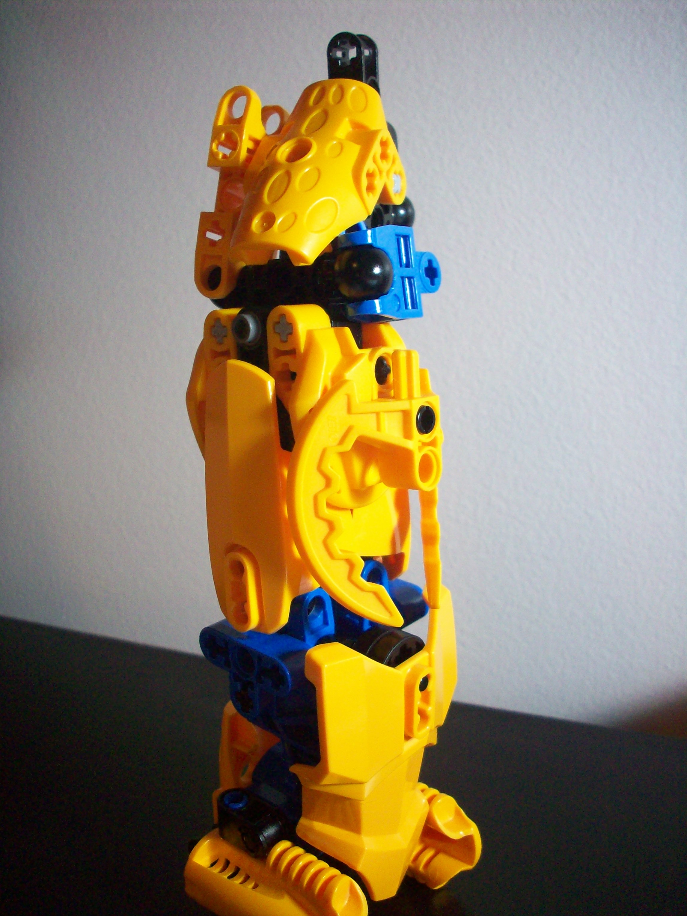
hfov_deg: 38.7
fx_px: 979
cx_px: 344
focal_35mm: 37
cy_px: 458
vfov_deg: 50.1
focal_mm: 6.2
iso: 160
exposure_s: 1/35.8
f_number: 2.8
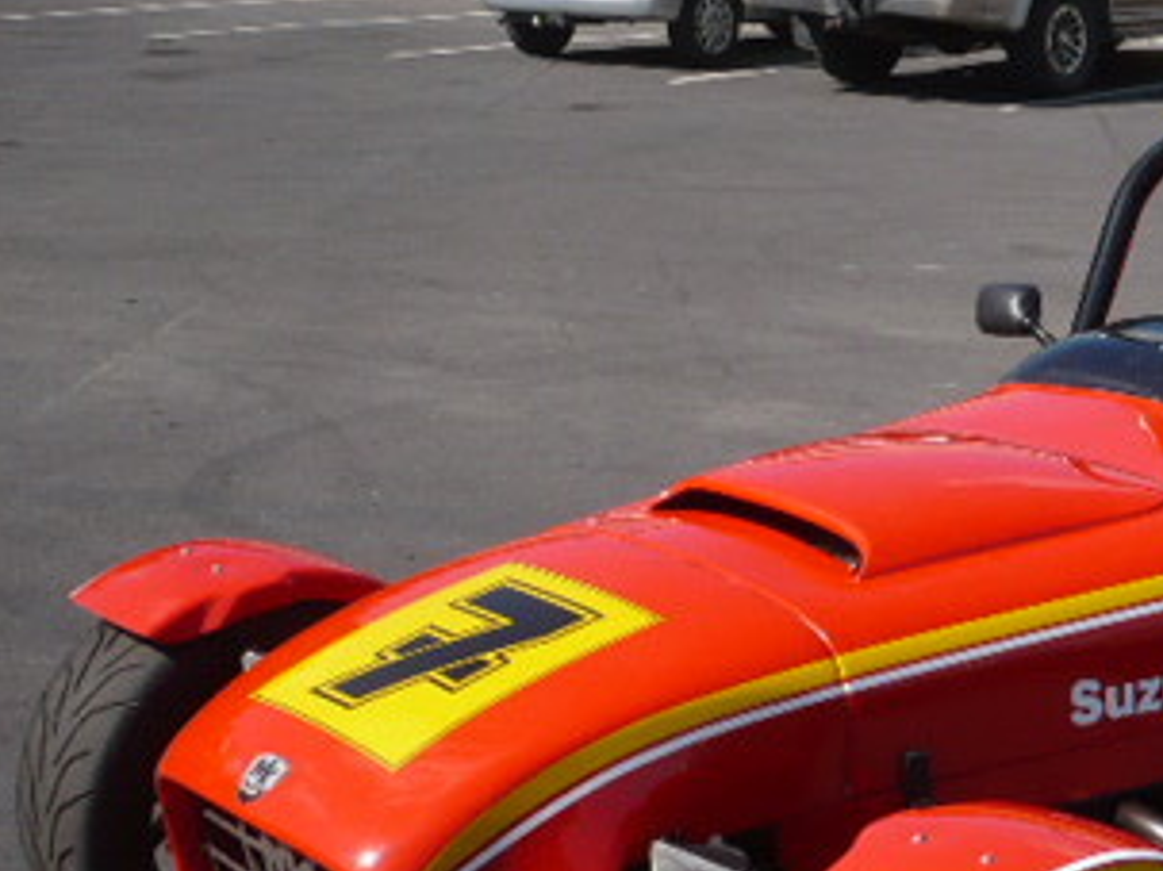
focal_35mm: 74
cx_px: 1213
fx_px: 2485
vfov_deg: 19.9
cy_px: 537
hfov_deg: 24.9
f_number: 8
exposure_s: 1/250
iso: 100
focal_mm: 5.8
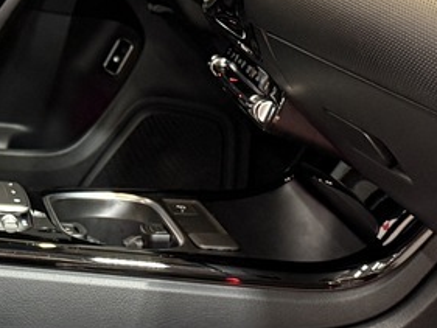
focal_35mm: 123
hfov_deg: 15.5
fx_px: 1553
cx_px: -79
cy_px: 179
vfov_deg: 12.1
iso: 500
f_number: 1.78
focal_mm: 6.76
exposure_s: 1/50
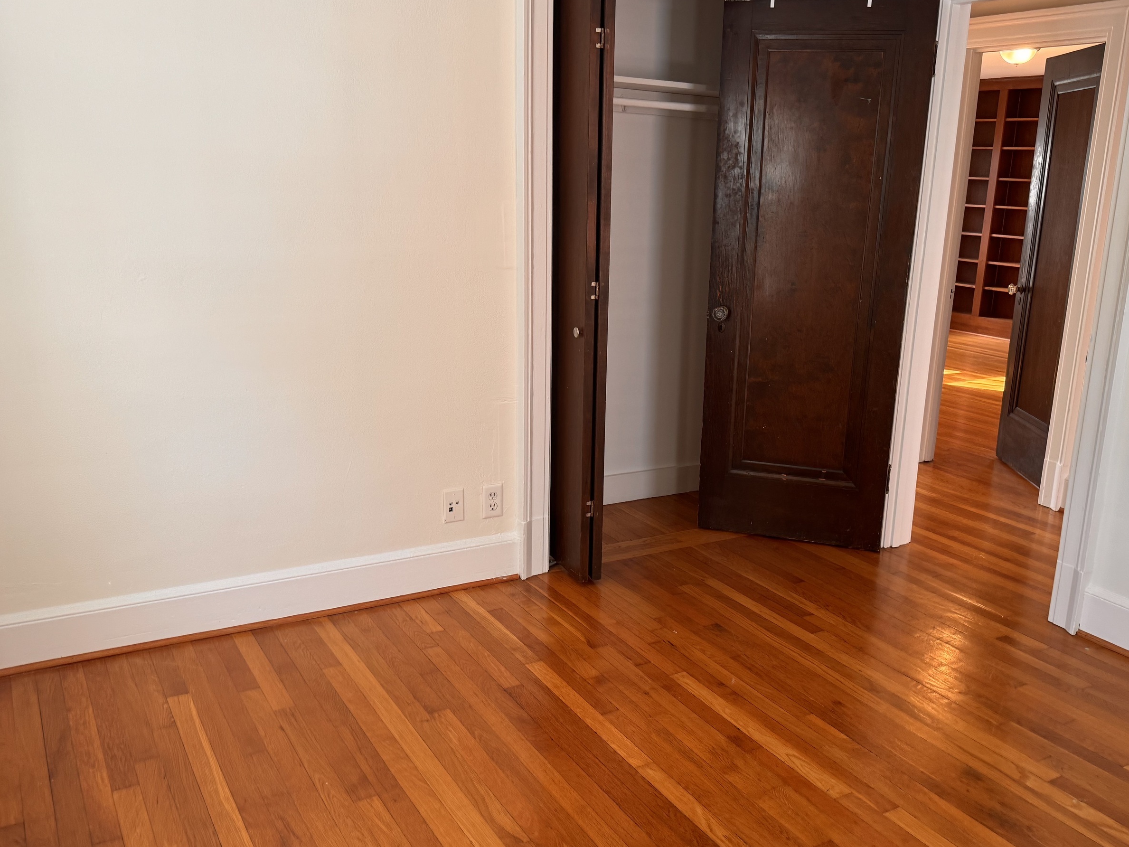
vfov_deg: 45.4
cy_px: 457
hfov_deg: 58.0
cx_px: 661
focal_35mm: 31
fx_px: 1011
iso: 100
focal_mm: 6.76
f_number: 1.78
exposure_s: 1/121
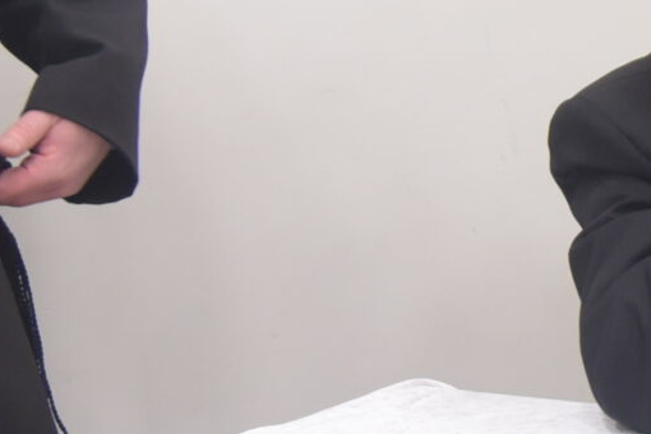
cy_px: -350
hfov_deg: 9.0
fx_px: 3996
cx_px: 1026
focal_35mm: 221
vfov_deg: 6.1
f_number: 4.5
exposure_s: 1/160
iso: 2000
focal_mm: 44
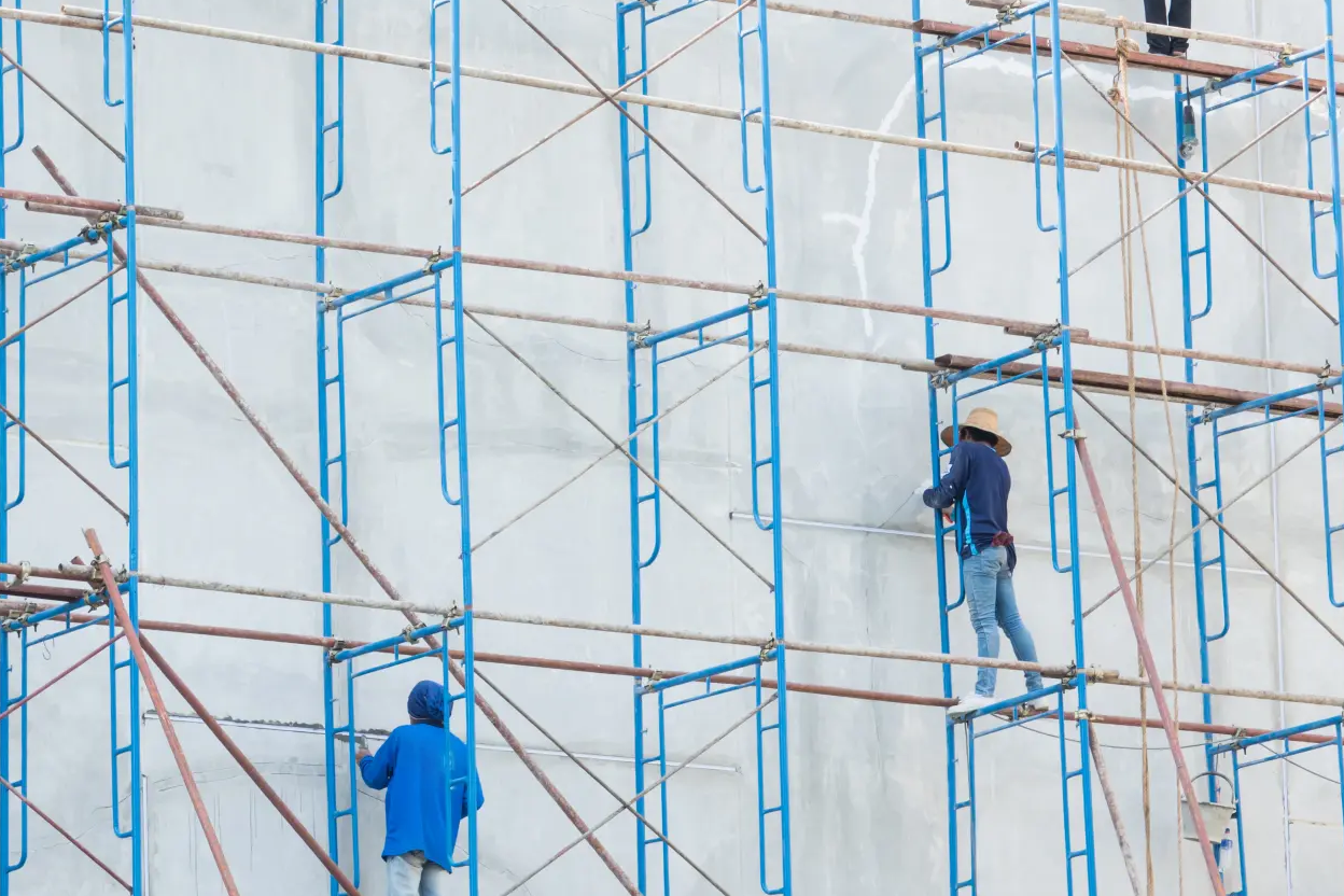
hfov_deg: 8.7
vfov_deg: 5.8
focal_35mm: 237
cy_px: 401
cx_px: 407
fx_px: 8847
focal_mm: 56.39
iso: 100
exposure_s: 1/400
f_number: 4
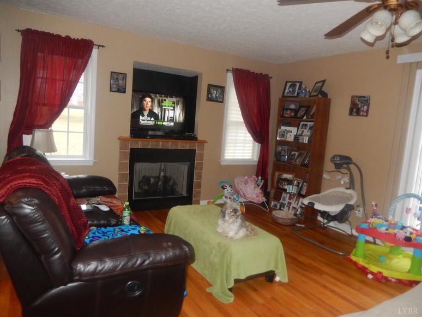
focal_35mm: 25
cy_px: 158
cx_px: 211
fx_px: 305
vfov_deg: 54.9
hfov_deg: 69.4
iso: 500
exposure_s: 1/30
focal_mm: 4.5
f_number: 3.4
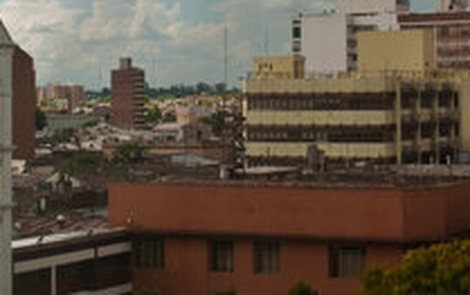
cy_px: -1
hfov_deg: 18.6
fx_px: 1436
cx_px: 288
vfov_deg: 11.6
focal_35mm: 112
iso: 200
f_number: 6.3
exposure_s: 1/160
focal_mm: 24
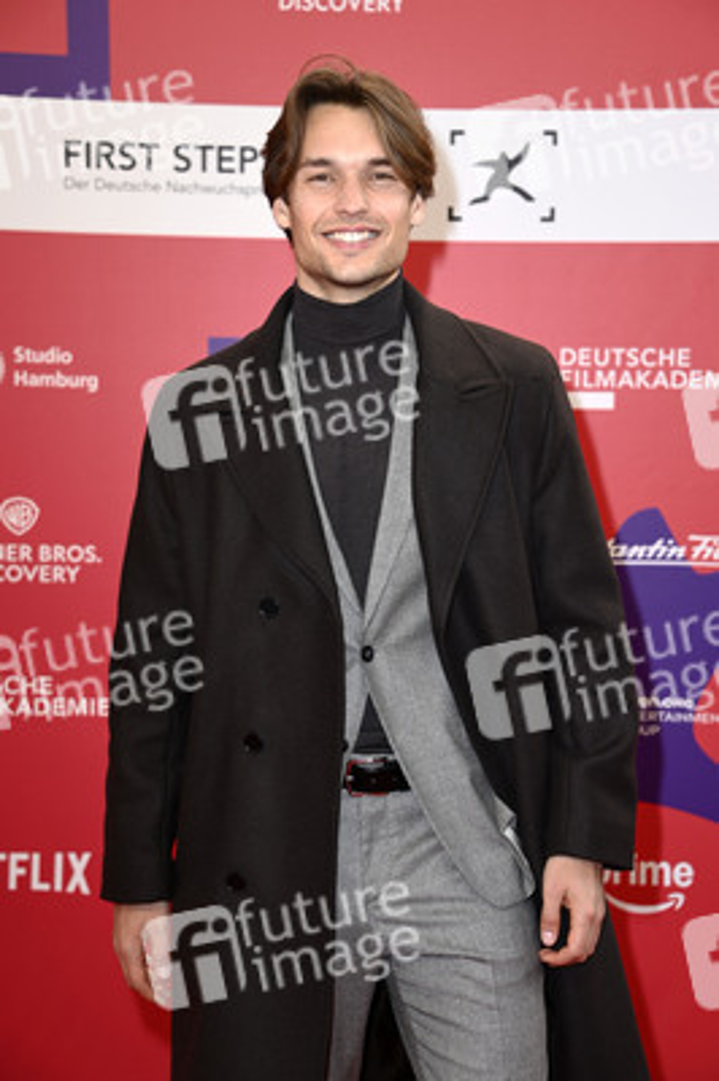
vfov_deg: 26.0
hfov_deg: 17.5
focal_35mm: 78
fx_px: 2341
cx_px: 360
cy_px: 540
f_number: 5.6
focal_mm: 78
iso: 500
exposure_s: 1/250
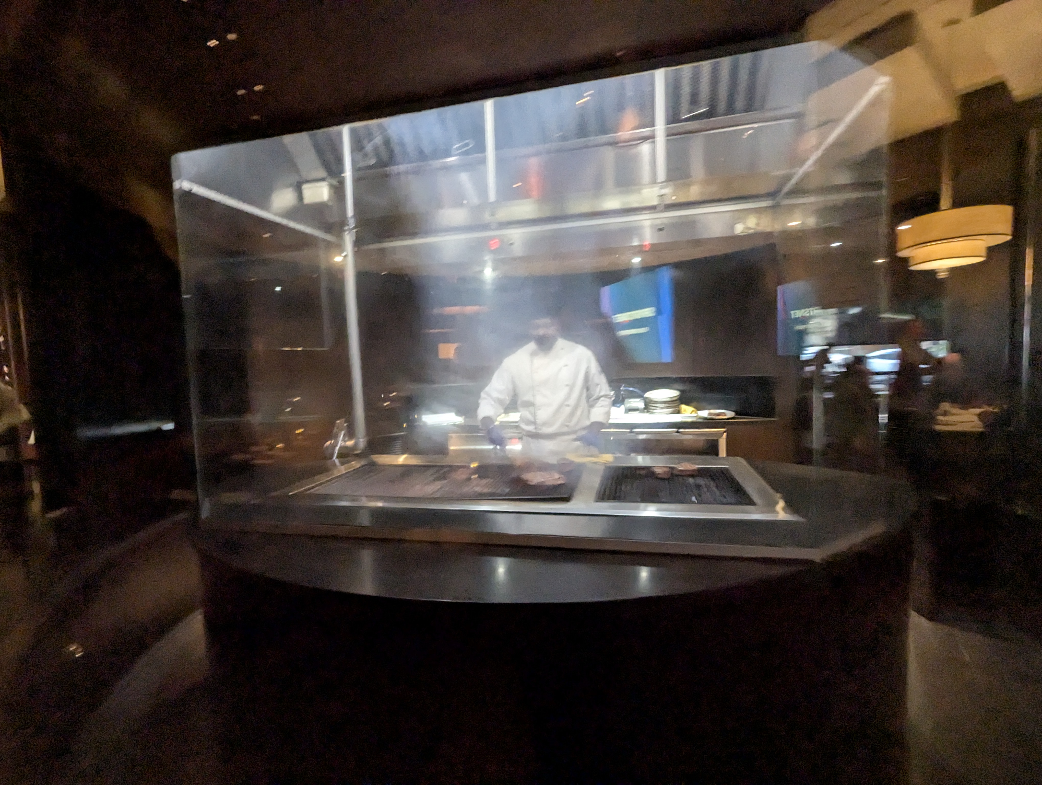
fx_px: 482
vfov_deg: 78.2
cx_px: 521
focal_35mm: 16
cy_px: 392
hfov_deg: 94.4
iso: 1176
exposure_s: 1/24
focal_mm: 2.35
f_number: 2.2
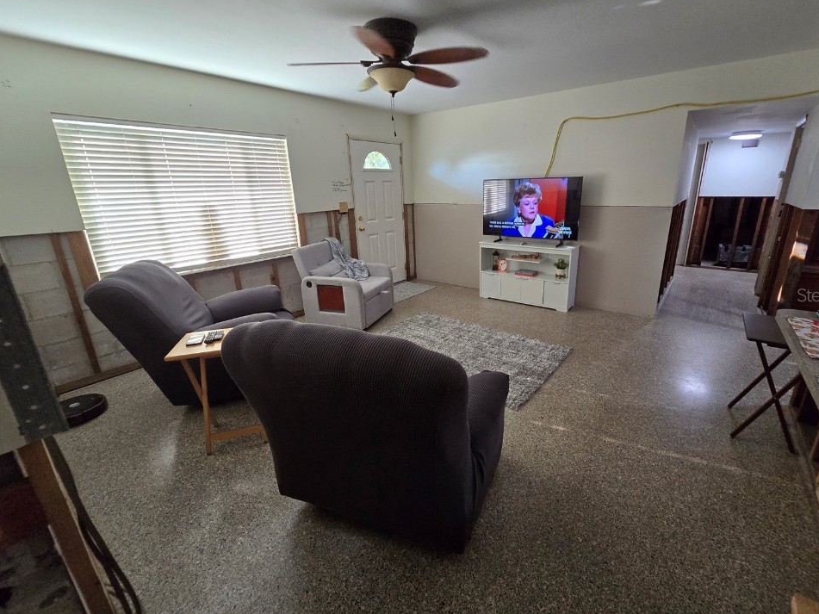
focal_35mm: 14
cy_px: 295
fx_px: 331
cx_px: 437
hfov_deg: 101.9
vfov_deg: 85.6
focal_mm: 2.2
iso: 320
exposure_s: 1/100
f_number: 2.2
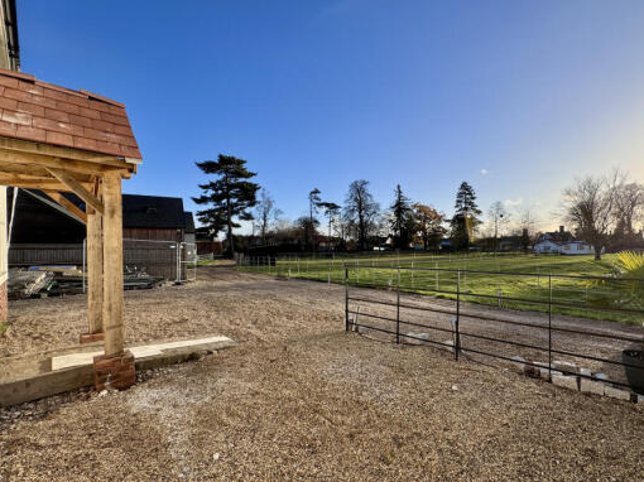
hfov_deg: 94.4
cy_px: 253
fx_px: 298
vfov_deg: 78.0
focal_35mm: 16
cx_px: 343
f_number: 2.2
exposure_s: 1/1126
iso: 50
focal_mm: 2.22
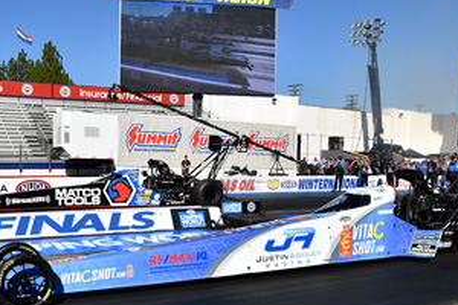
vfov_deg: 32.9
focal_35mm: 40
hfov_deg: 48.5
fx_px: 509
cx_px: 221
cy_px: 217
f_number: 5.6
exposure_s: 1/2000
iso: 160
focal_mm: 16
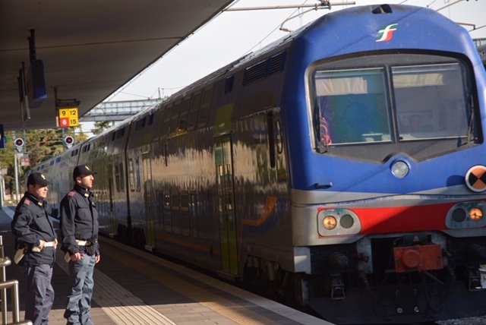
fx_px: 1723
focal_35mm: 128
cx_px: 243
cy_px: 162
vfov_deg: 10.8
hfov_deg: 16.1
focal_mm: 85
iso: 100
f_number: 5.6
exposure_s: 1/125
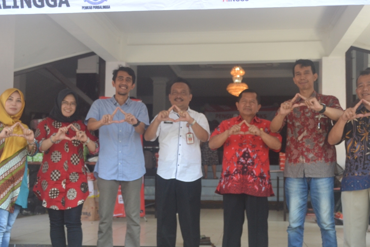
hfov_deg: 41.1
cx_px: 192
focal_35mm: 48
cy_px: 141
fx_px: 493
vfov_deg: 28.0
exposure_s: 1/500
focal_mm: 24
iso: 560
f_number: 3.8
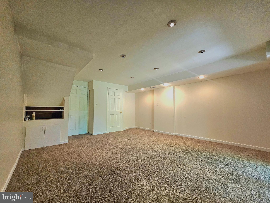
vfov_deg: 89.9
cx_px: 135
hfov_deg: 106.2
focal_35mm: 13
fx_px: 101
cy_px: 102
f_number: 2.2
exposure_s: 1/60.2
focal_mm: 2.2
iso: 400
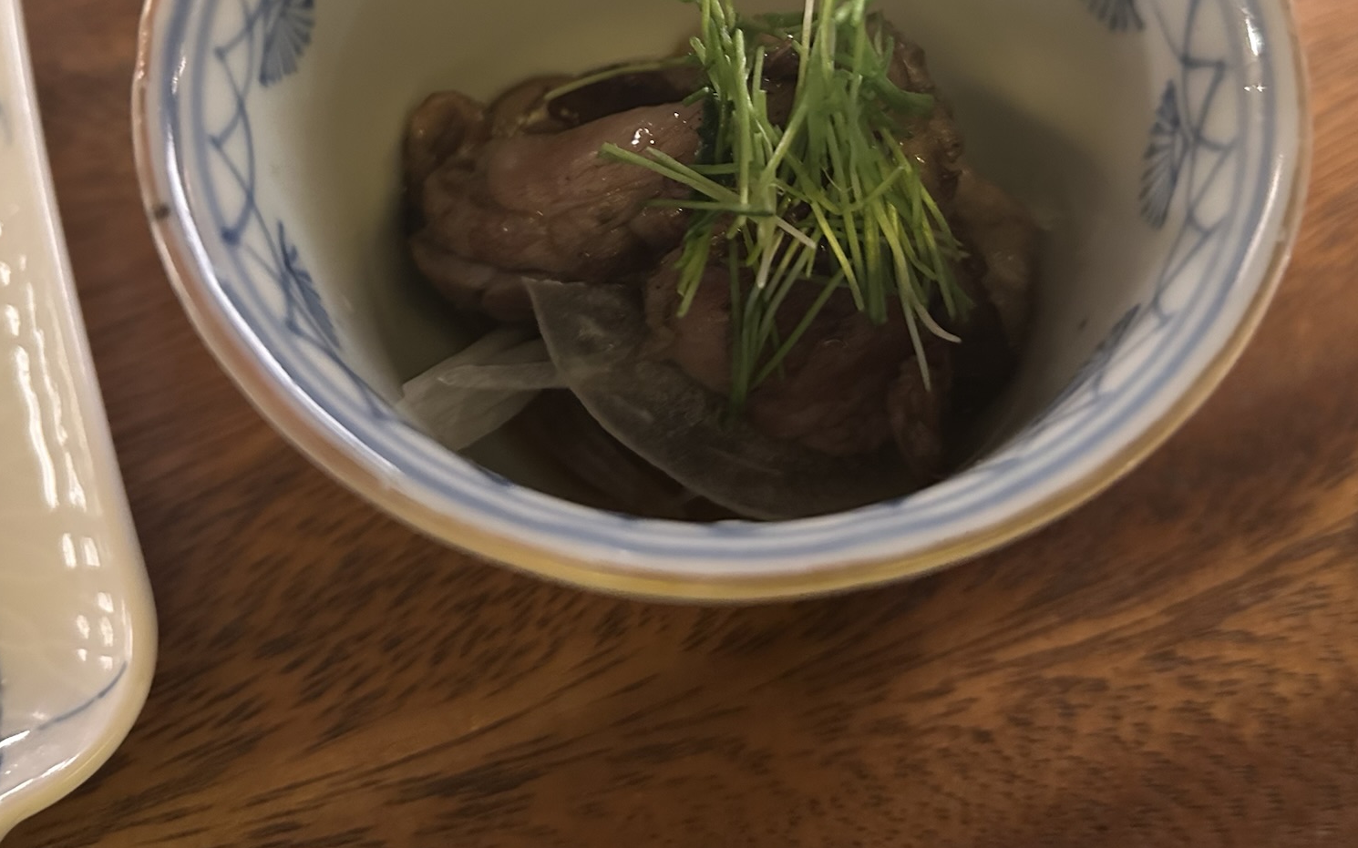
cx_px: 725
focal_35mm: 37
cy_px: 171
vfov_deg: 33.4
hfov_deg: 52.7
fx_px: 1369
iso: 1000
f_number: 1.5
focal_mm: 5.7
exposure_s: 1/30
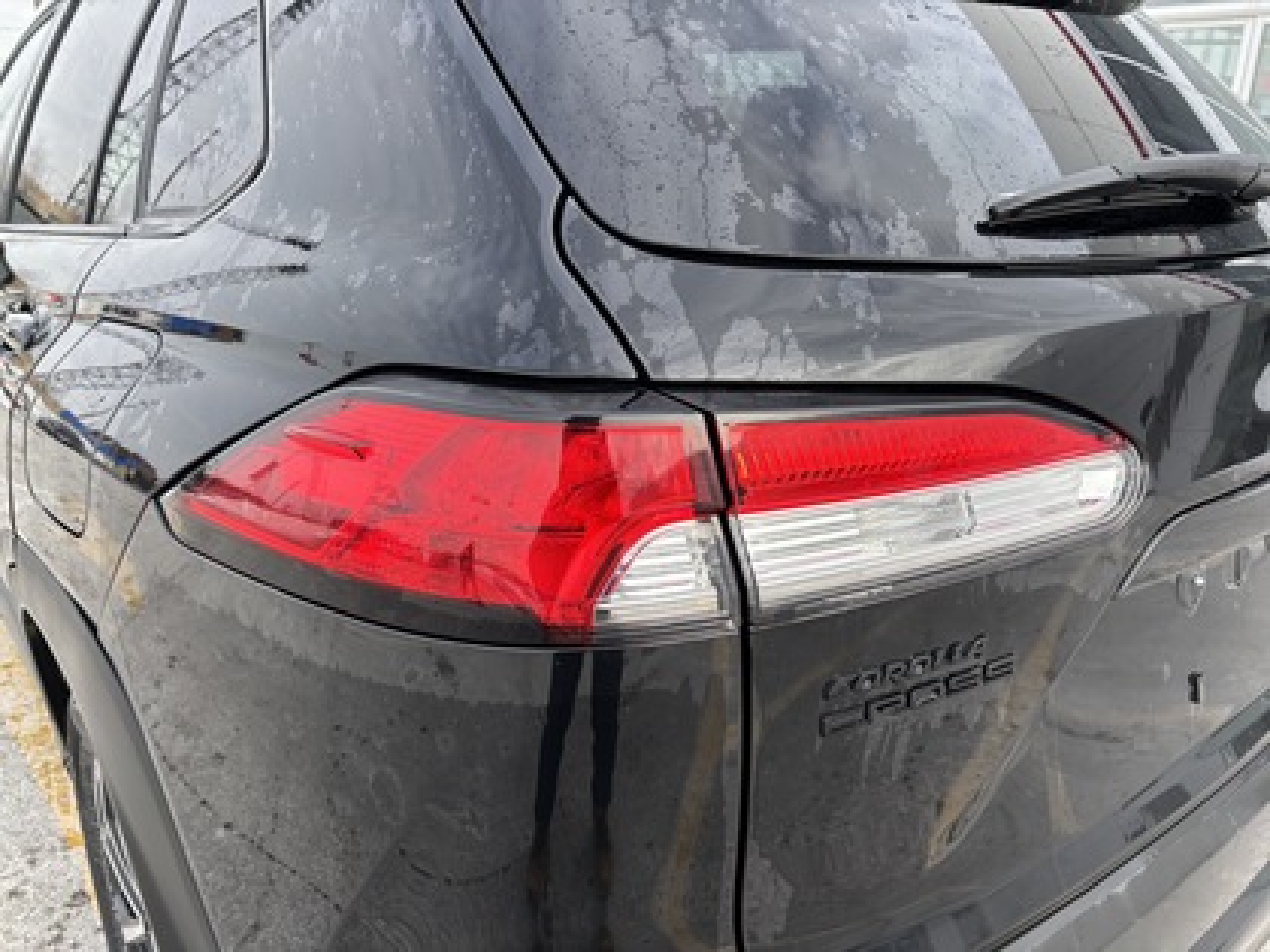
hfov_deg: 67.3
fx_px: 954
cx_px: 635
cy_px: 476
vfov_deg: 53.1
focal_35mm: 26
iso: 50
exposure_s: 1/763
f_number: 1.6
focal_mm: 5.96
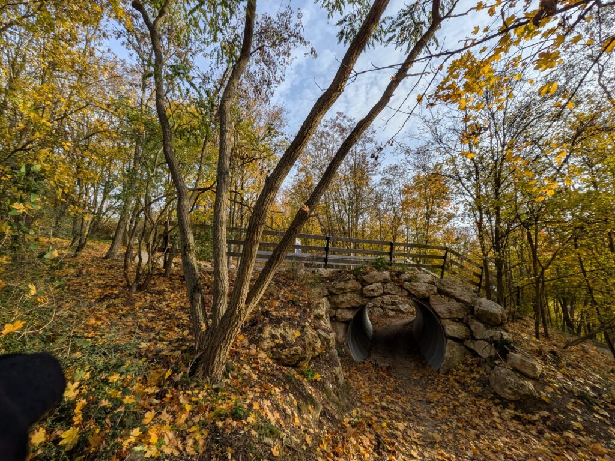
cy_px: 230
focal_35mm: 14
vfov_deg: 85.7
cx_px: 308
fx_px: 249
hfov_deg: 102.1
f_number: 2.2
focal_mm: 1.83
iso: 48
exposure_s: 1/693
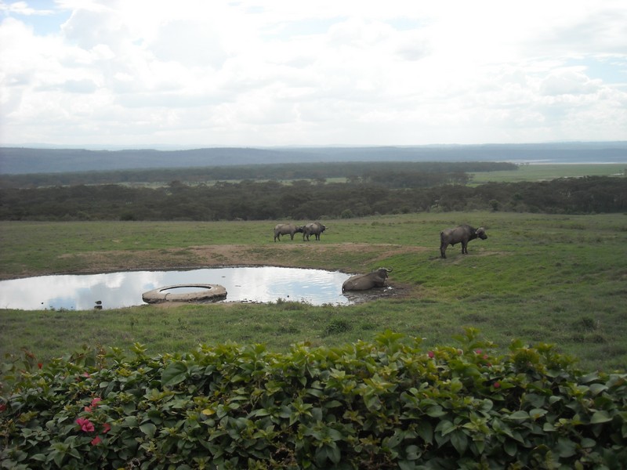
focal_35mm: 44
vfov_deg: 32.9
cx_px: 314
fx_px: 797
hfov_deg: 42.9
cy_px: 235
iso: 64
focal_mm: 7.1
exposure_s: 1/176
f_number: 6.1
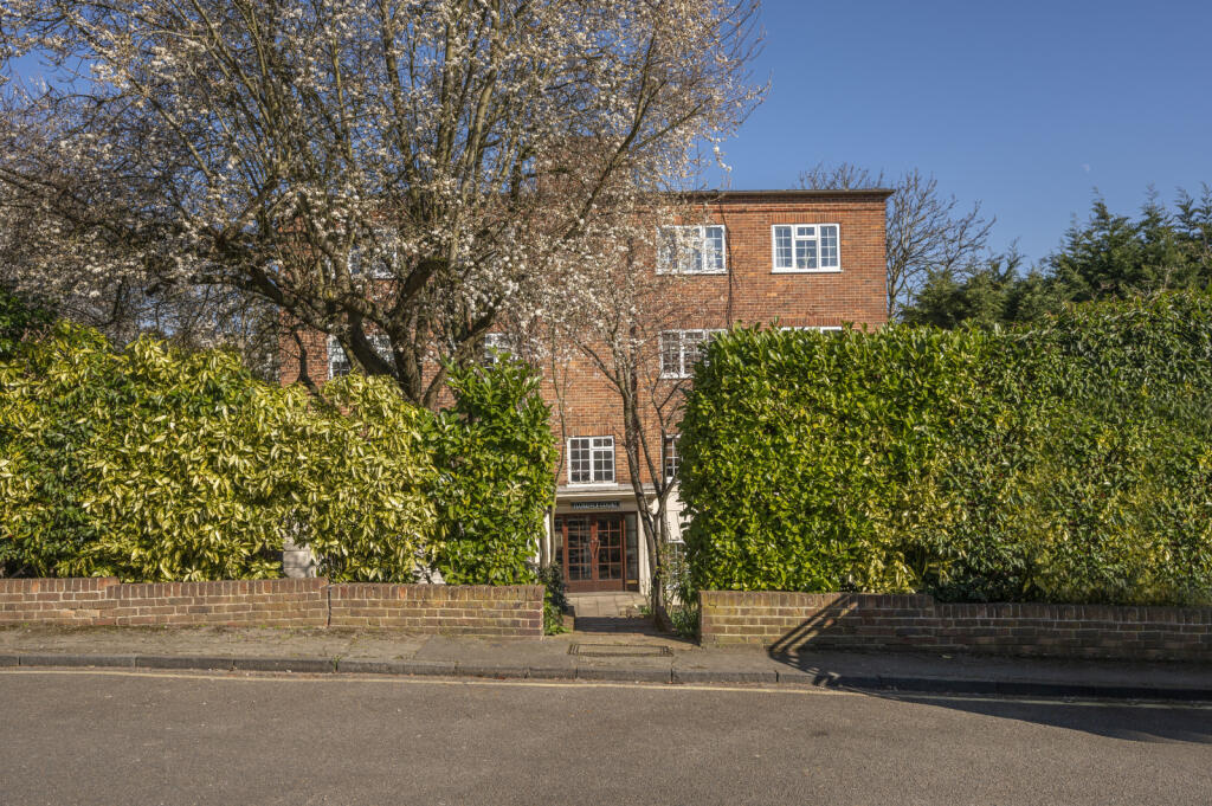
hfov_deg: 77.4
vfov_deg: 56.1
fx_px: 757
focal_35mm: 22
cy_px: 403
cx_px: 606
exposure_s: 1/500
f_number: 8
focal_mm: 22.5
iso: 200
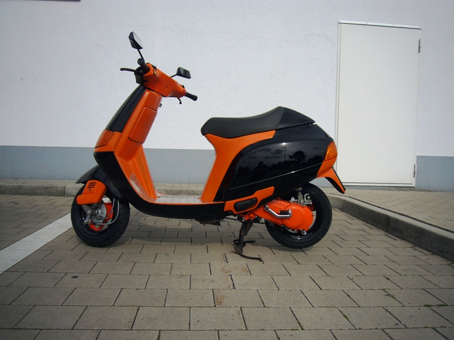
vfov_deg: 46.8
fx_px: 393
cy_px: 170
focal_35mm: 30
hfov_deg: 60.0
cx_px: 227
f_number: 5.6
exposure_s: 1/400
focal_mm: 4.9
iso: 80
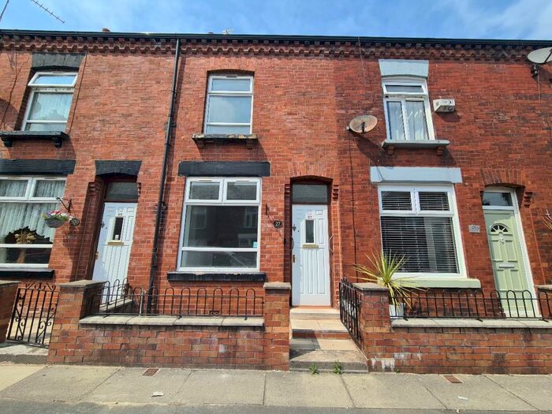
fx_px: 207
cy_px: 207
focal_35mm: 13
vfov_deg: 89.9
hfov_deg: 106.2
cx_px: 276
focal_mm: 2.22
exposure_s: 1/1596
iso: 64
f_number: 2.2
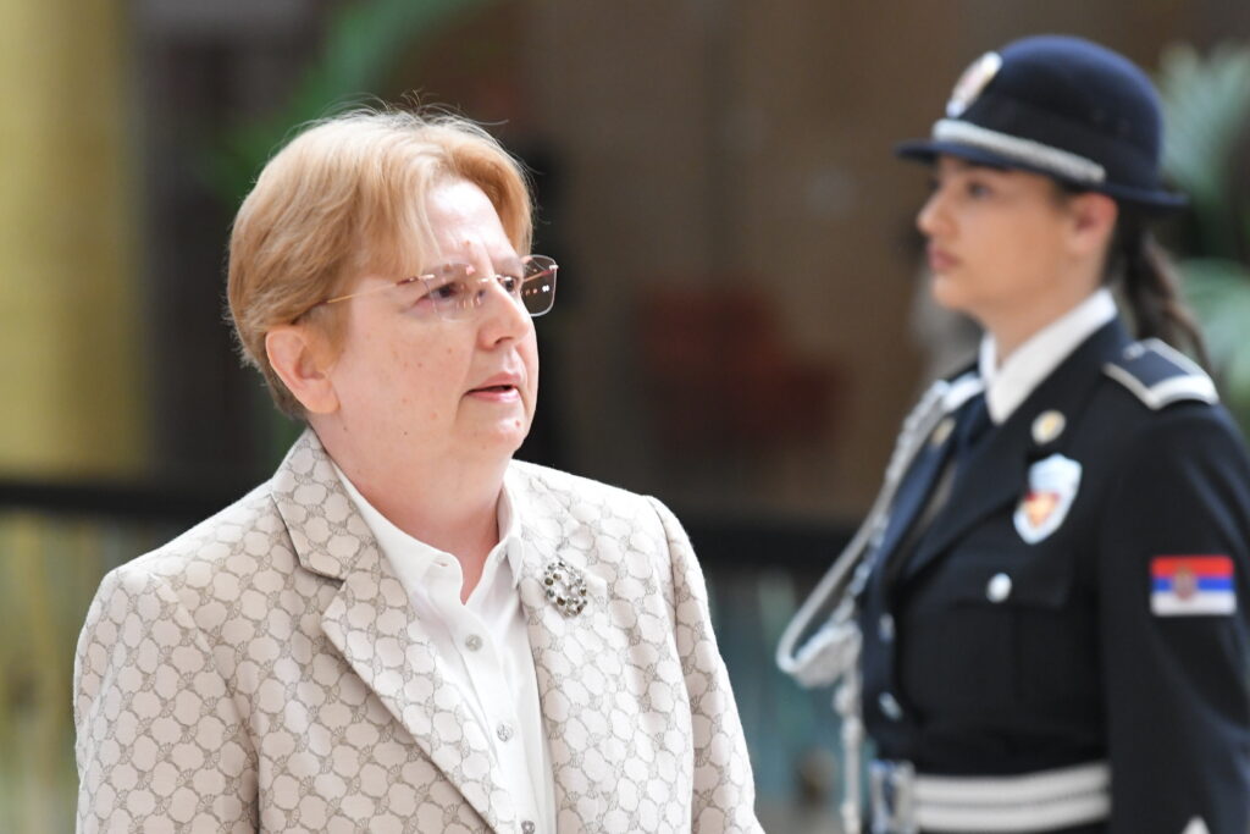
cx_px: 625
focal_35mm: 160
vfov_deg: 8.6
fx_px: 5556
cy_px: 417
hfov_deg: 12.8
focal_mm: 160
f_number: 4
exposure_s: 1/200
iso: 2500
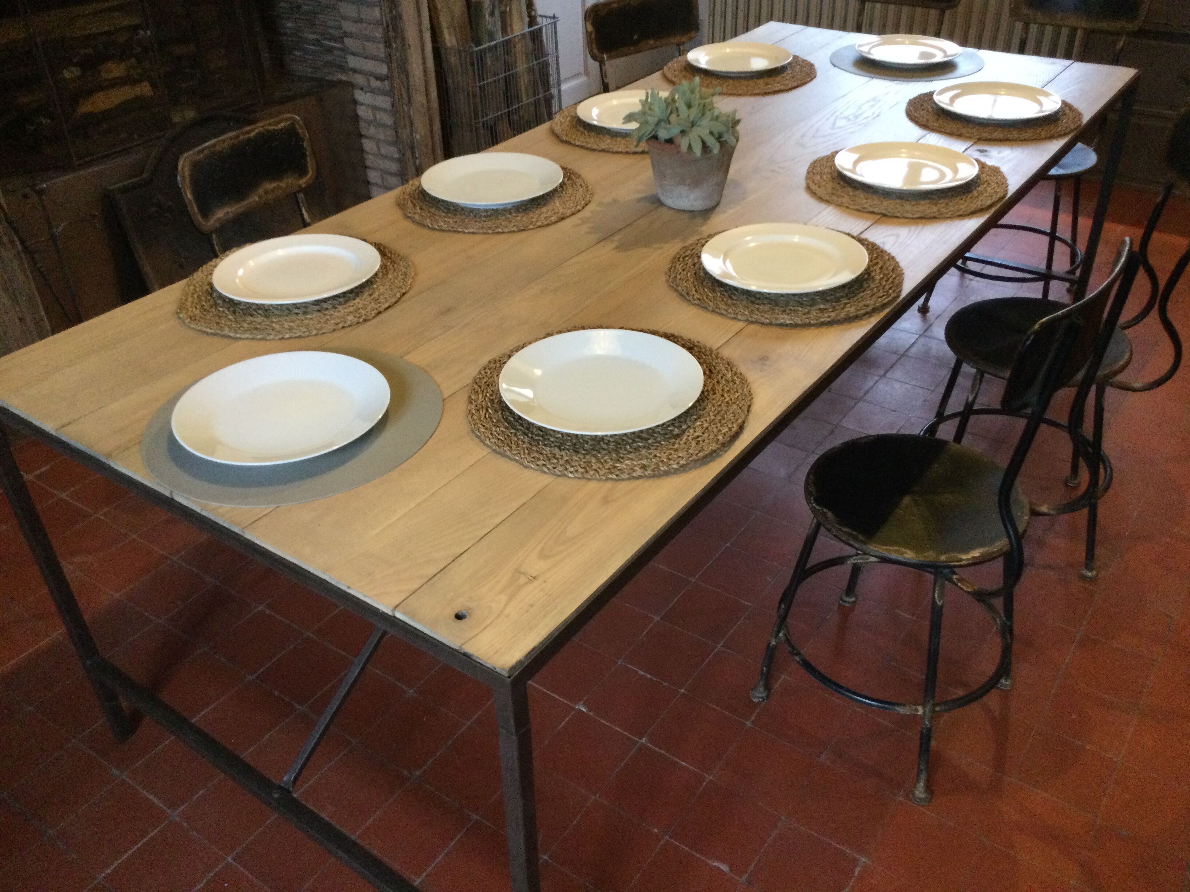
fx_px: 1066
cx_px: 595
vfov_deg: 45.4
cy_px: 446
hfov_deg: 58.4
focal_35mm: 31
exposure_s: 1/33
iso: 250
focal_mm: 3.3
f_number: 2.4
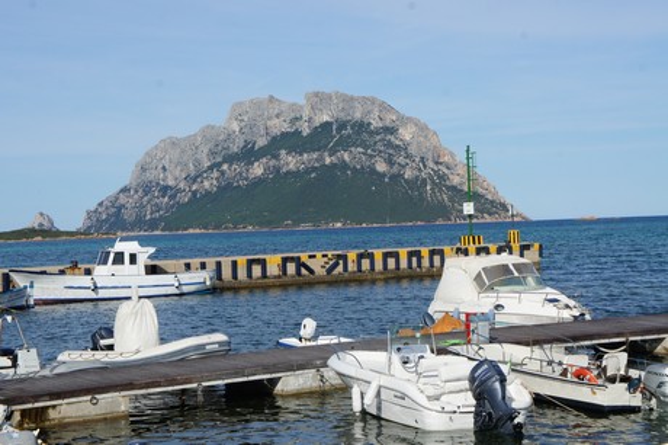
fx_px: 1335
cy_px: 222
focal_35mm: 72
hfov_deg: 28.1
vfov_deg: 18.9
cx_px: 334
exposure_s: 1/320
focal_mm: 48
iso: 200
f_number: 13
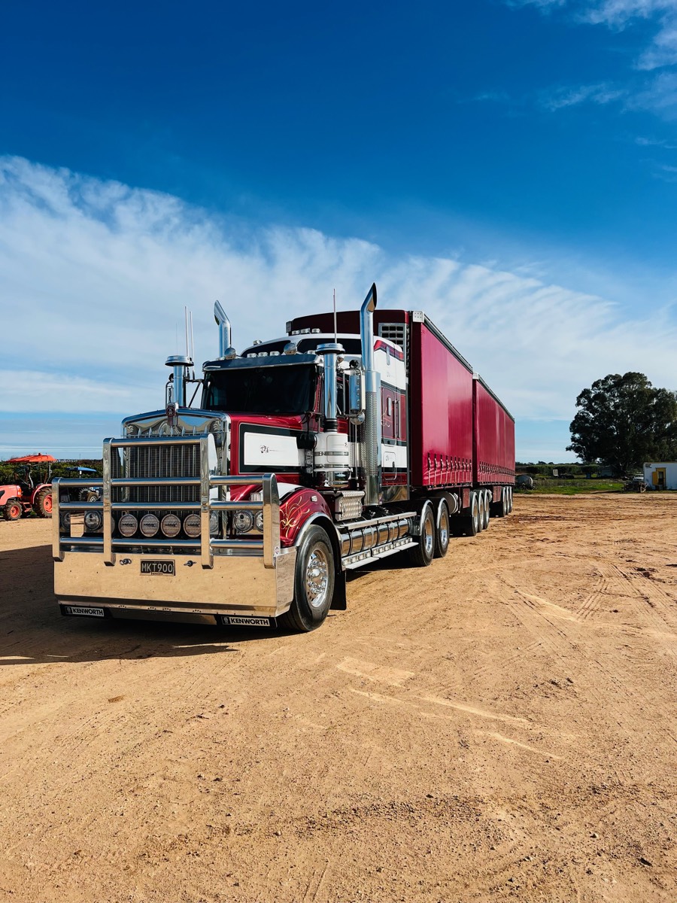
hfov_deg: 53.1
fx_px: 678
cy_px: 452
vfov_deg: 67.3
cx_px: 338
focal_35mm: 26
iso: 50
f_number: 1.5
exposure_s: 1/6211
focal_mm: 5.7
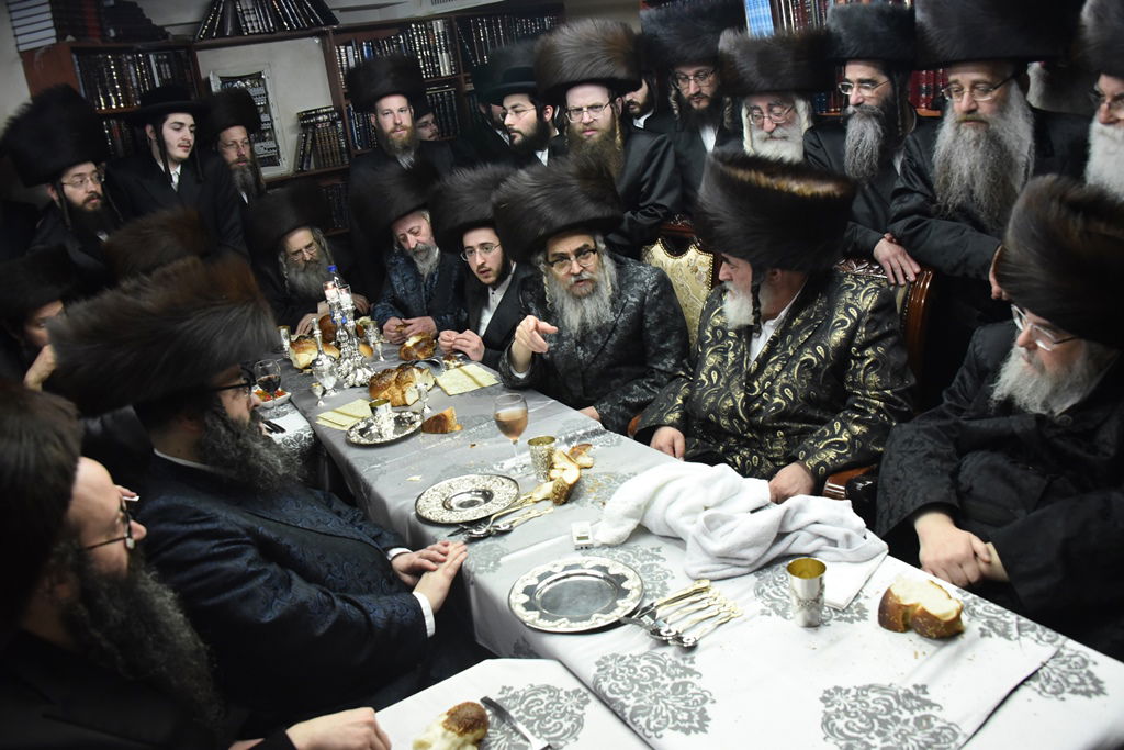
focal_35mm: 28
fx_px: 874
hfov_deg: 65.5
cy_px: 375
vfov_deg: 46.4
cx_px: 562
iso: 4000
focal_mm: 28
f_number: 6.3
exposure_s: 1/160
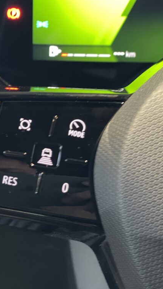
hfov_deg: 12.8
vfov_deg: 22.7
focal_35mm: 94
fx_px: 723
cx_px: 42
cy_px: 144
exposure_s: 1/15
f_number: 2.2
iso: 500
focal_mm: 7.5
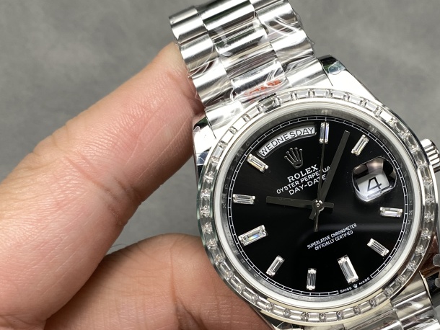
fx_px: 750
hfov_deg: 31.9
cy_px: 248
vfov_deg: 24.6
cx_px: 346
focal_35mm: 59
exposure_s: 1/122
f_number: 1.8
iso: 40
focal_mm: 4.25
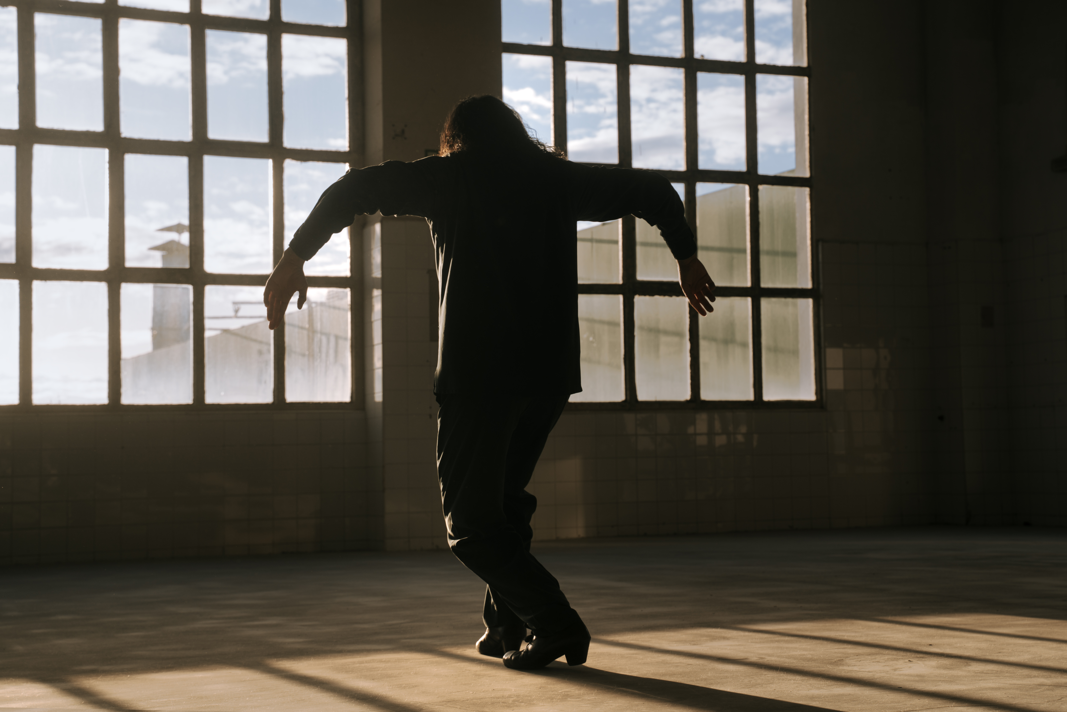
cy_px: 356
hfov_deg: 35.6
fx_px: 1660
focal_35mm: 56
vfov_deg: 24.2
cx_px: 534
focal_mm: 56
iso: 100
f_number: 6.3
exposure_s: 1/125
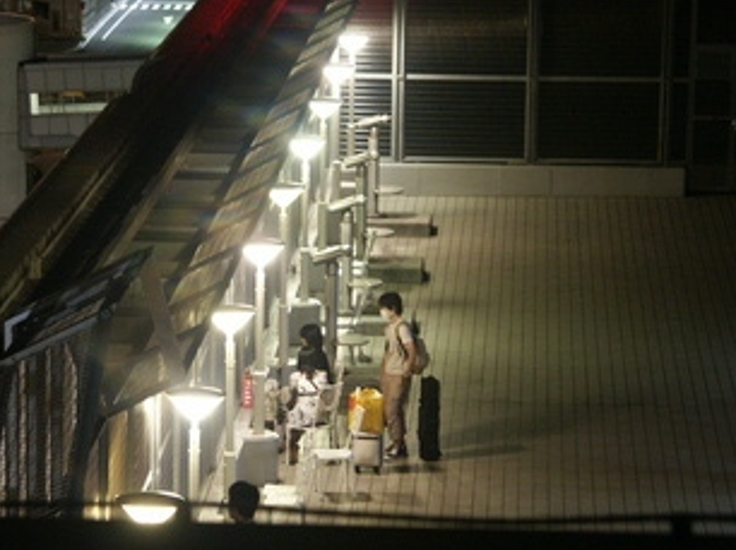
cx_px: 330
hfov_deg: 10.2
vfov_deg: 7.6
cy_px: 341
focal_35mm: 195
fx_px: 4143
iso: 200
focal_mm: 37.71
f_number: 3.5
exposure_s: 1/6
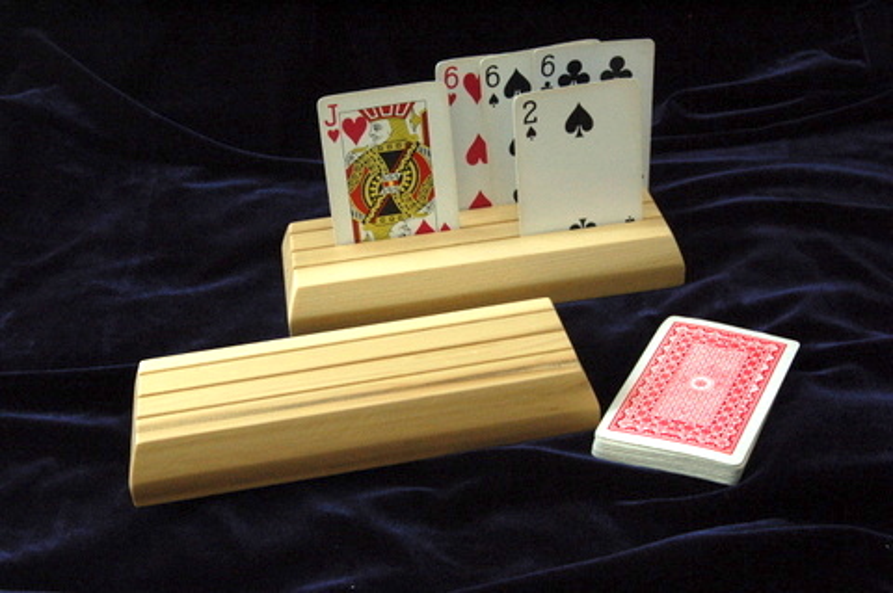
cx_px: 446
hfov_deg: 41.2
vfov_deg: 28.0
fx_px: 1189
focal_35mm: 48
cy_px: 296
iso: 1600
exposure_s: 1/50
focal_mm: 32
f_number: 16
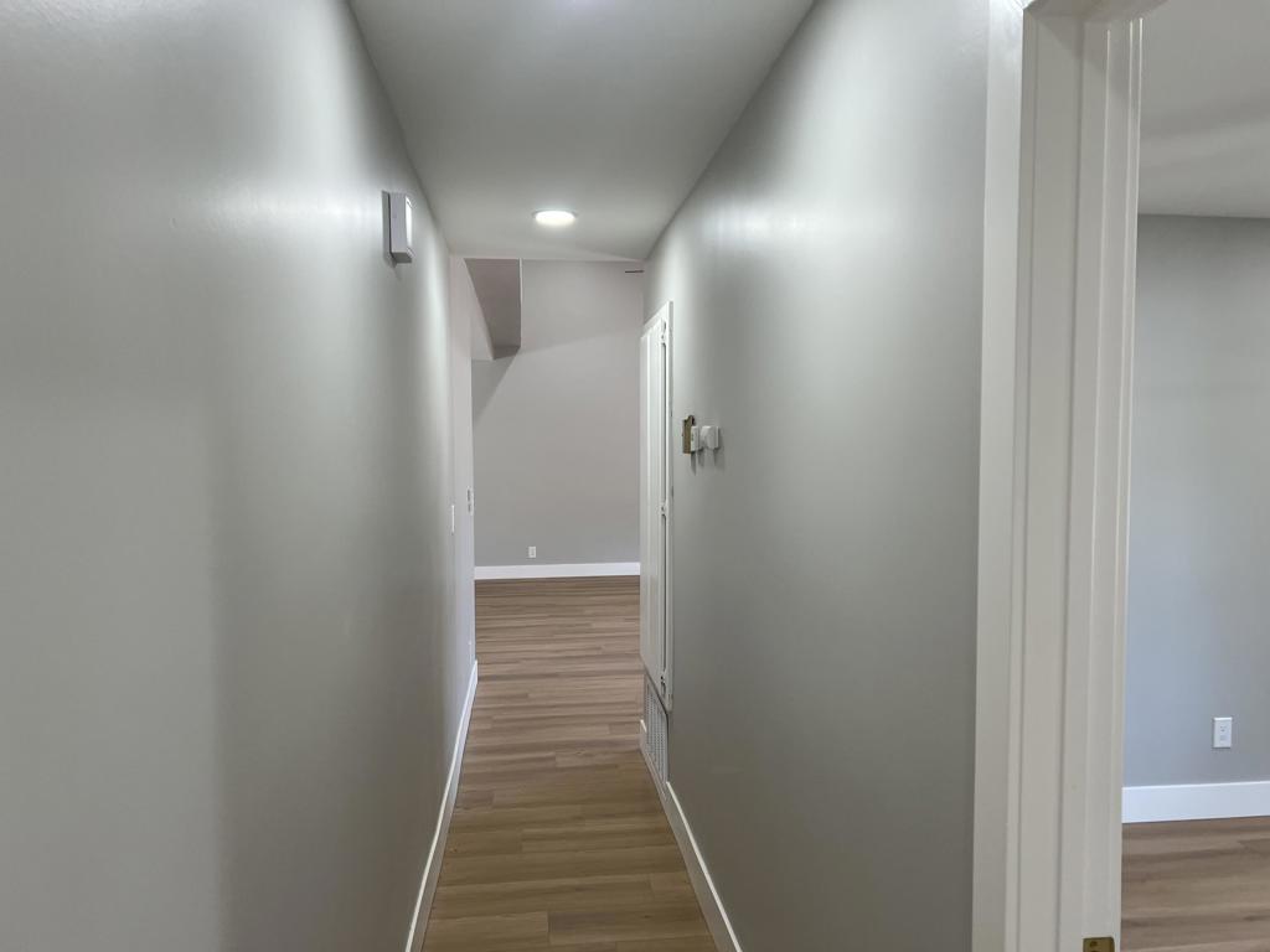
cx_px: 635
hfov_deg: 67.3
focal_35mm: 26
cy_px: 476
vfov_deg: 53.1
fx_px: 954
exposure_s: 1/120
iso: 80
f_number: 1.5
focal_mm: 5.7
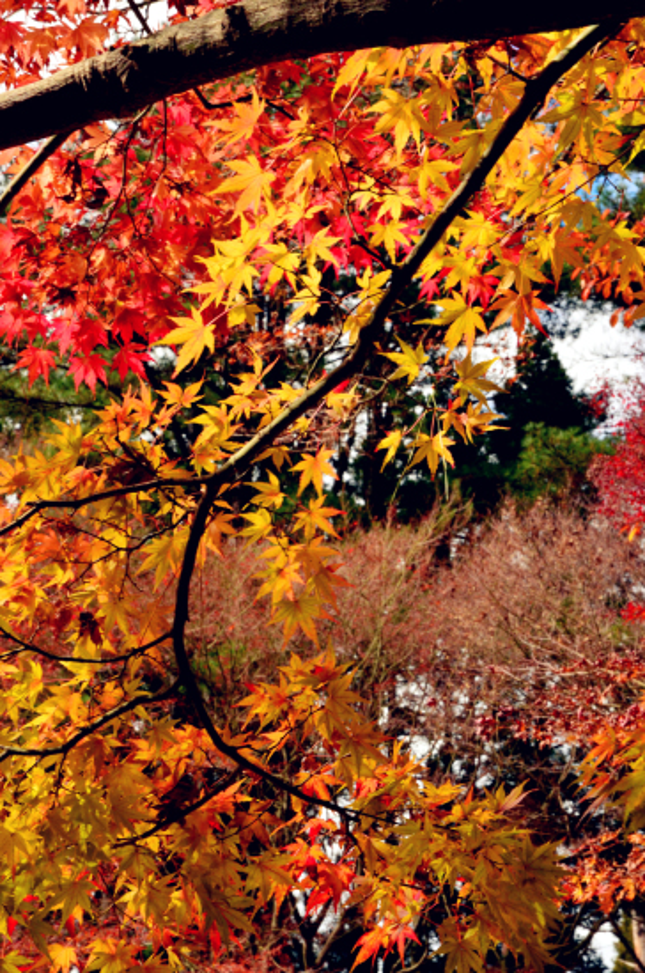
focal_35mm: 57
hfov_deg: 23.7
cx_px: 322
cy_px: 486
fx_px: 1538
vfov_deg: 35.1
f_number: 20
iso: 500
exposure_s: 1/30
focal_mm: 38
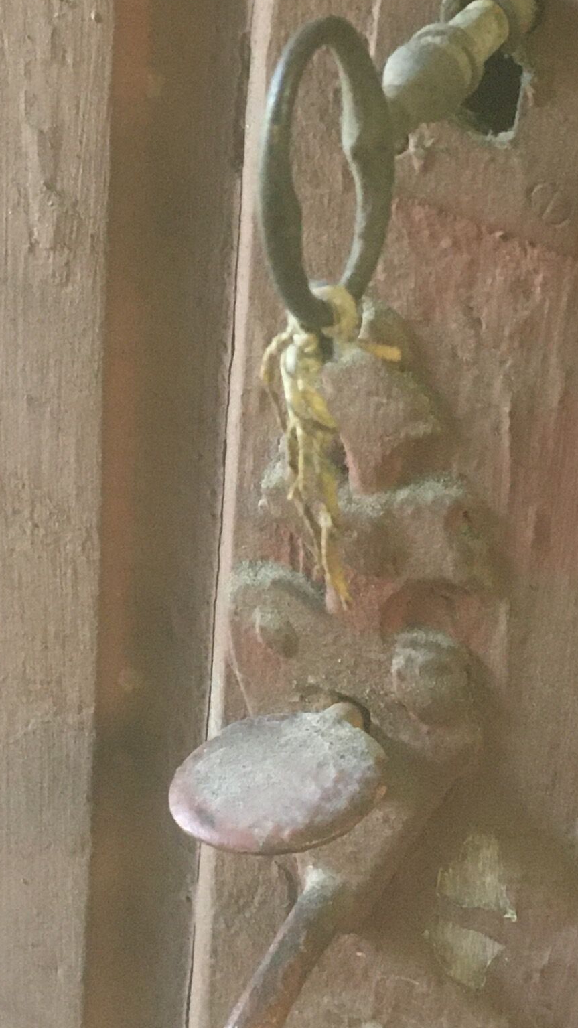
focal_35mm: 83
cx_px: 344
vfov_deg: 24.9
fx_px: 2262
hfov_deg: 14.6
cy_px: 119
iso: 200
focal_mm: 4.15
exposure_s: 1/25
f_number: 2.2
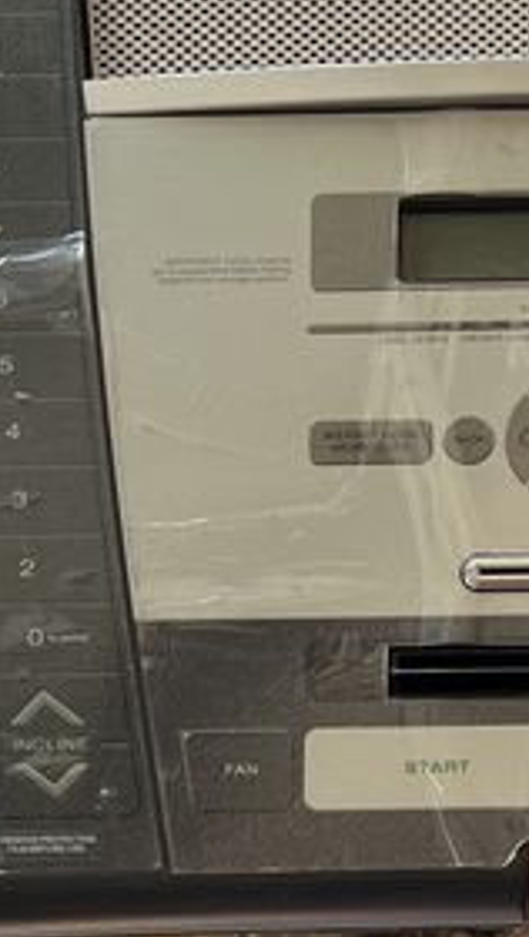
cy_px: 944
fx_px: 2513
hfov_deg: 11.8
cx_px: 596
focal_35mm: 101
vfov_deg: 20.4
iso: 50
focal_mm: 5.7
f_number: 1.5
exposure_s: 1/148
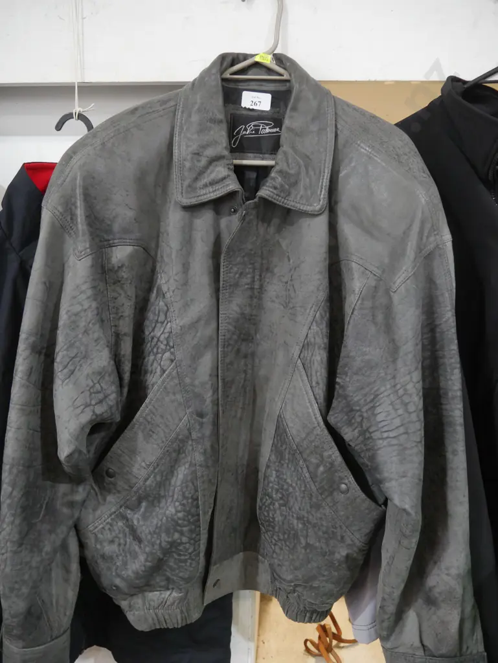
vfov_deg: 63.4
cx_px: 249
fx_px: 537
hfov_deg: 49.8
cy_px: 332
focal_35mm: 28
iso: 2000
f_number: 3.5
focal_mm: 14
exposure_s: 1/60
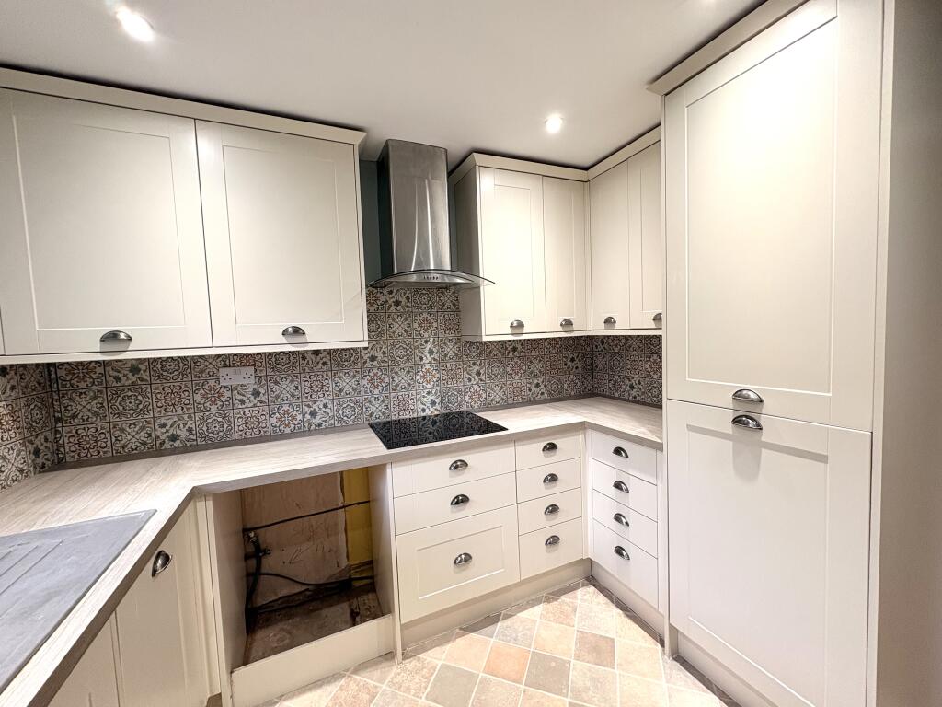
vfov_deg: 85.7
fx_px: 381
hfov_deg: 102.1
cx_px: 471
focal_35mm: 14
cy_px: 354
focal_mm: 2.22
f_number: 2.2
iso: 160
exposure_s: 1/50
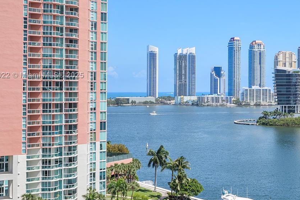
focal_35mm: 67
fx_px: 558
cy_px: 76
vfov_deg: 20.3
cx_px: 256
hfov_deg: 29.1
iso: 100
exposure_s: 1/250
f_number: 10
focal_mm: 35
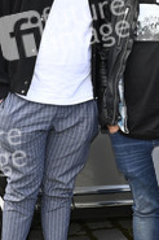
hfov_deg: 20.5
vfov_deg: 30.4
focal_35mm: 66
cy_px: 95
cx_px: 101
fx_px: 439
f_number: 8
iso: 640
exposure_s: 1/160
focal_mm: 30.5
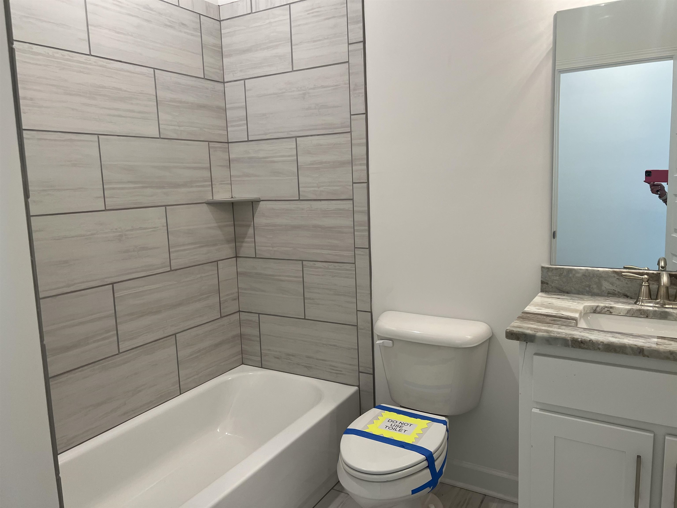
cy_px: 254
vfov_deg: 53.1
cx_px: 338
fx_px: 508
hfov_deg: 67.3
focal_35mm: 26
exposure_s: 1/120
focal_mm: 5.7
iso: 80
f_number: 1.5
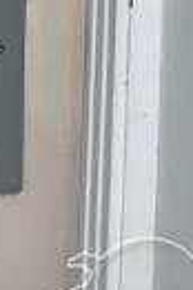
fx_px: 1064
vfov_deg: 15.0
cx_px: -264
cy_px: -53
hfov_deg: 9.3
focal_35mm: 132
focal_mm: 4.25
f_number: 1.8
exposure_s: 1/24
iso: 40
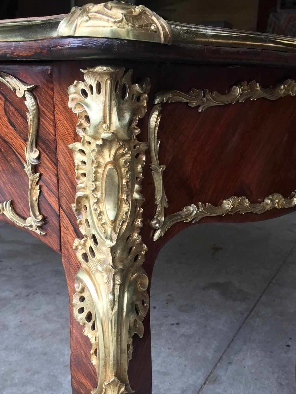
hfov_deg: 35.1
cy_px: 242
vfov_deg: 45.5
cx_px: 127
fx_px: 468
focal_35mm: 41
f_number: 2.2
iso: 32
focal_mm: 4.15
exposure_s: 1/33
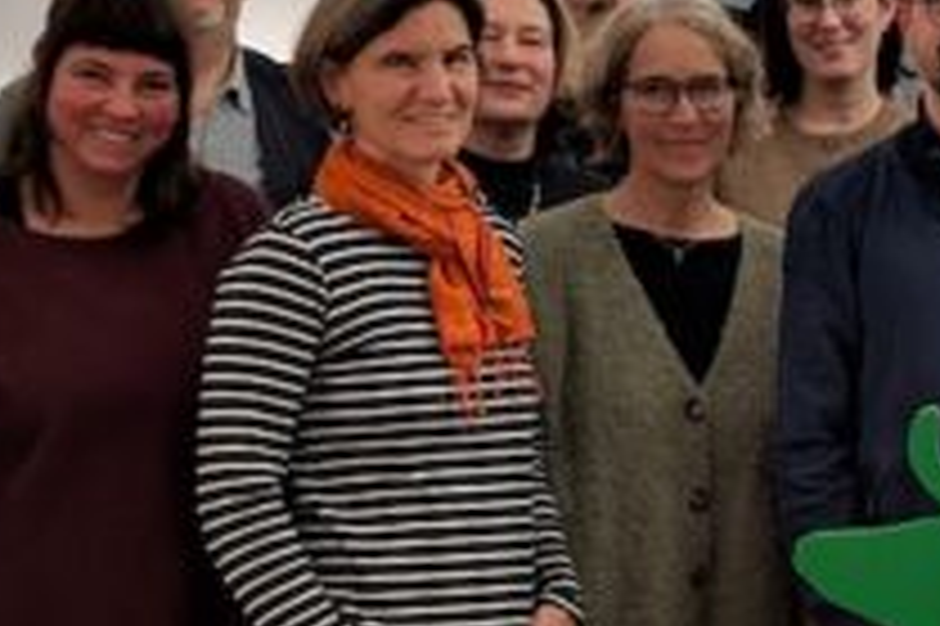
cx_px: 936
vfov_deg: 14.8
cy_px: 435
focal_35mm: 92
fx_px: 2400
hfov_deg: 21.4
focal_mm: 6.9
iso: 196
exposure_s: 1/23.8
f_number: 1.68
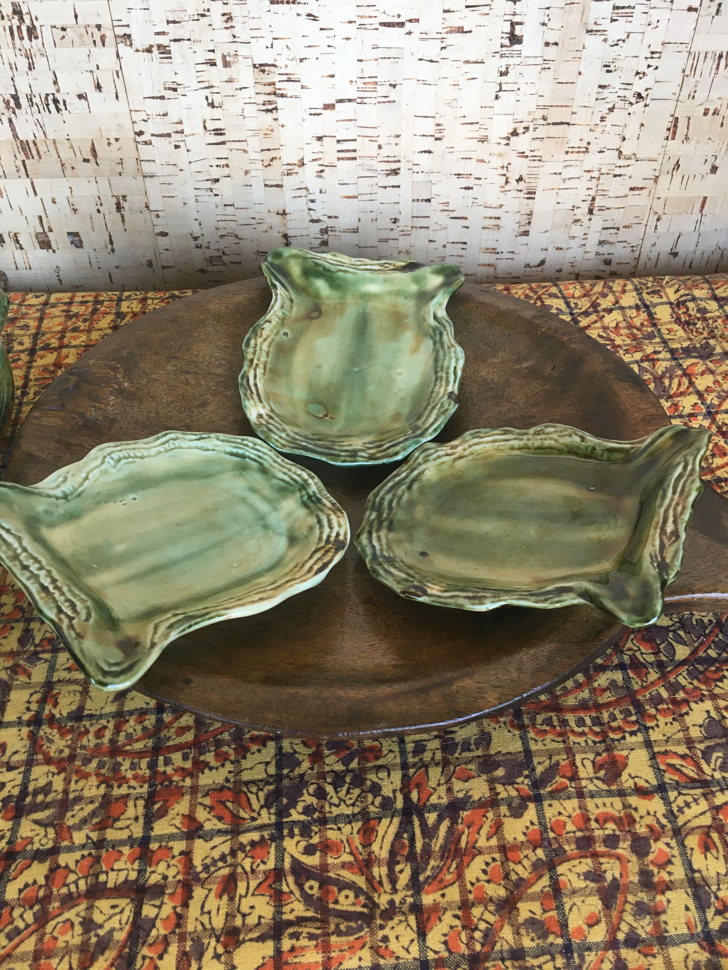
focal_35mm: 29
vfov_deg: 61.7
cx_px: 364
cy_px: 485
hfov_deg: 48.2
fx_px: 813
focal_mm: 4.15
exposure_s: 1/33
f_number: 2.2
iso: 40
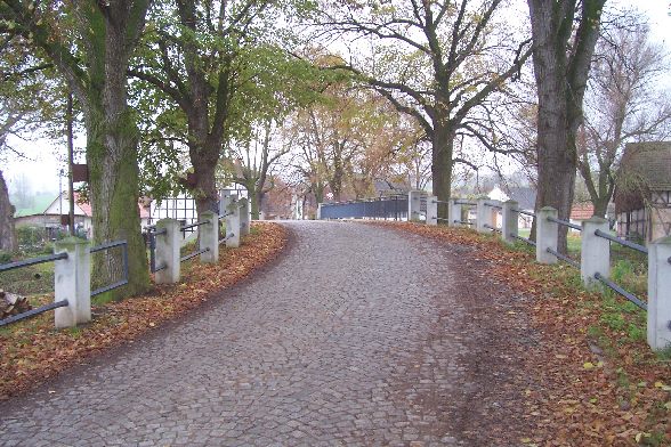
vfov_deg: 38.9
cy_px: 224
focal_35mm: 34
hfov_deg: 55.8
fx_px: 634
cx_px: 336
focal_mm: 5.6
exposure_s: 1/60
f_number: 2.7
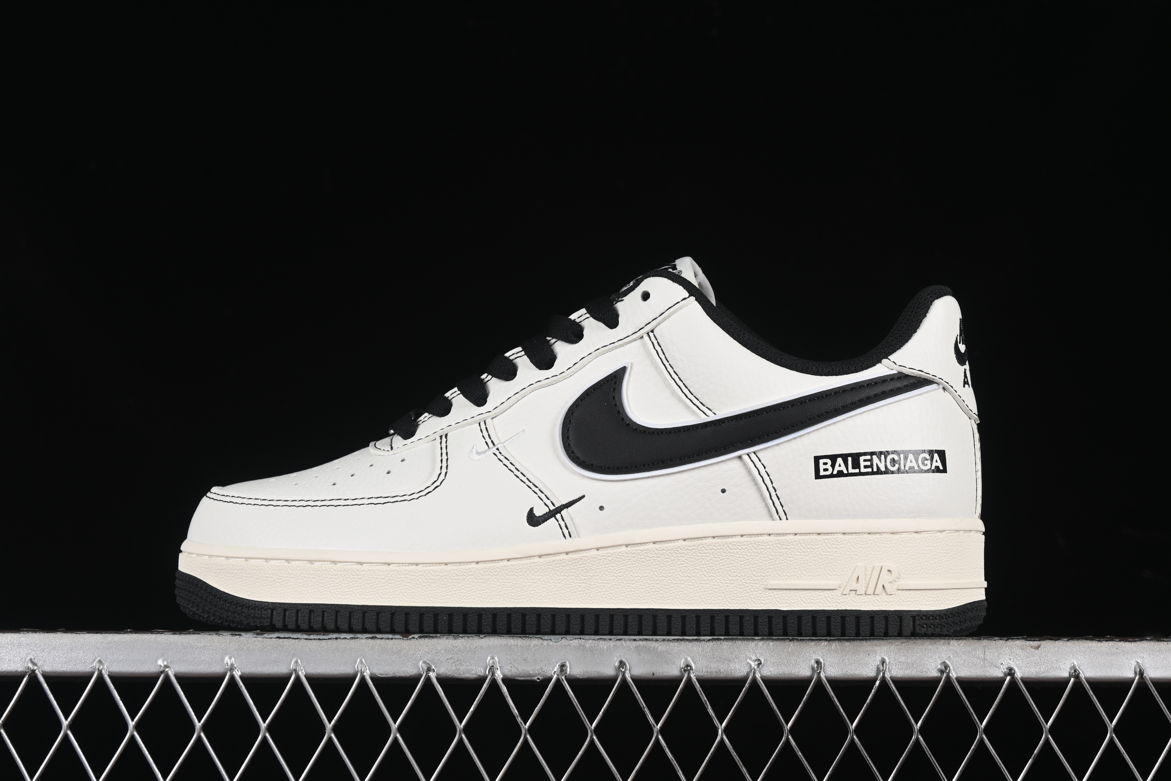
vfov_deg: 18.2
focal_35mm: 75
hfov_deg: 27.0
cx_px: 586
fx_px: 2439
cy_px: 390
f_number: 8
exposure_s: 1/80
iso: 160
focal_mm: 50
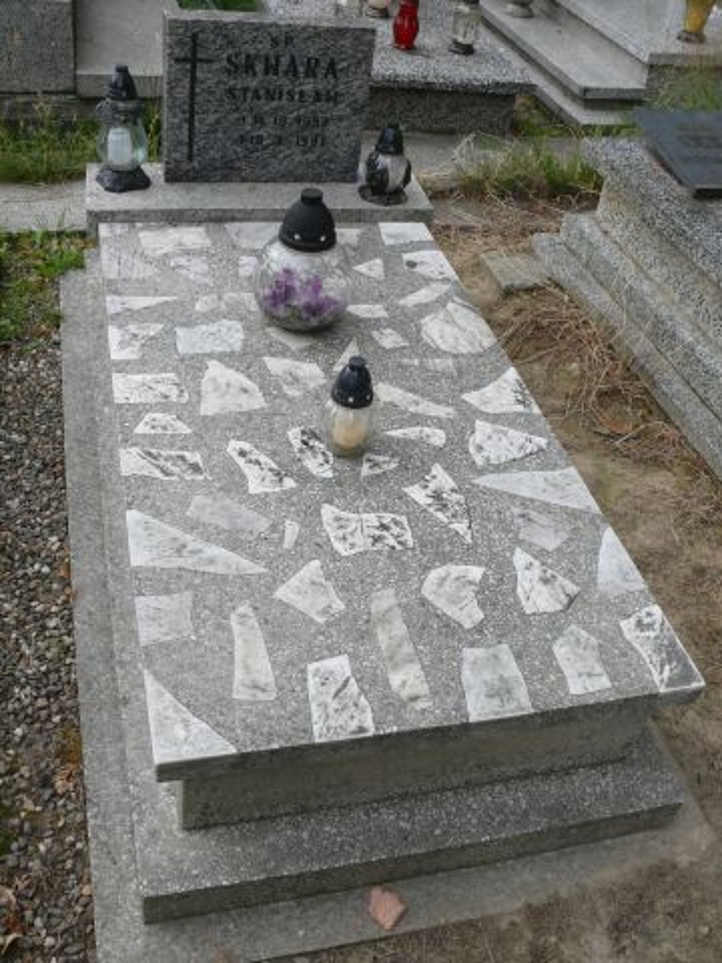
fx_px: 973
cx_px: 361
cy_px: 482
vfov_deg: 52.6
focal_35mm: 35
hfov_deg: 40.7
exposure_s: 1/200
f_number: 4
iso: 100
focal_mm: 7.4
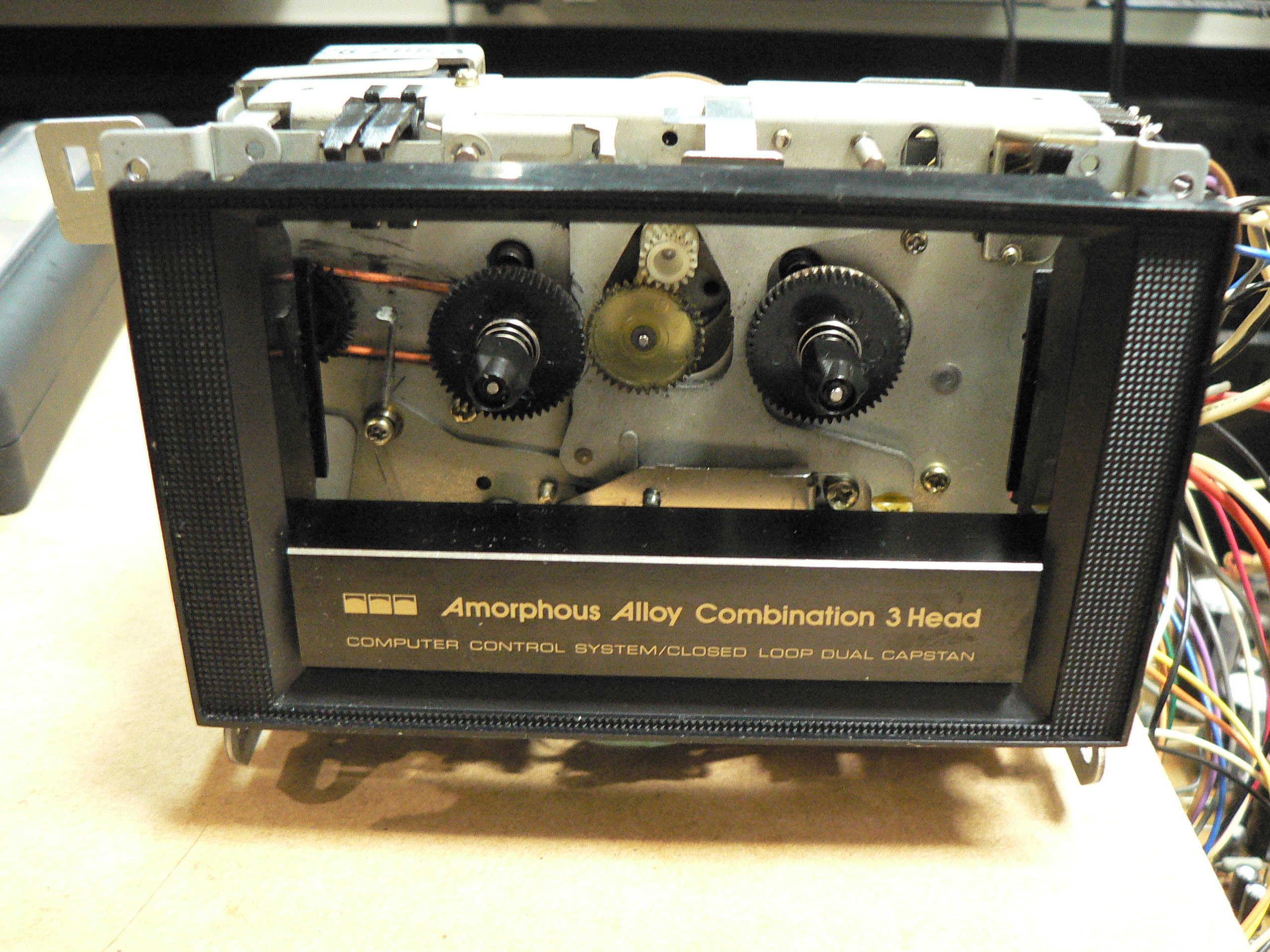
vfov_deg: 39.7
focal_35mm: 36
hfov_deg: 51.4
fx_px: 1321
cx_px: 635
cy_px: 476
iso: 400
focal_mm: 6
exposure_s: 1/10
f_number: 2.8
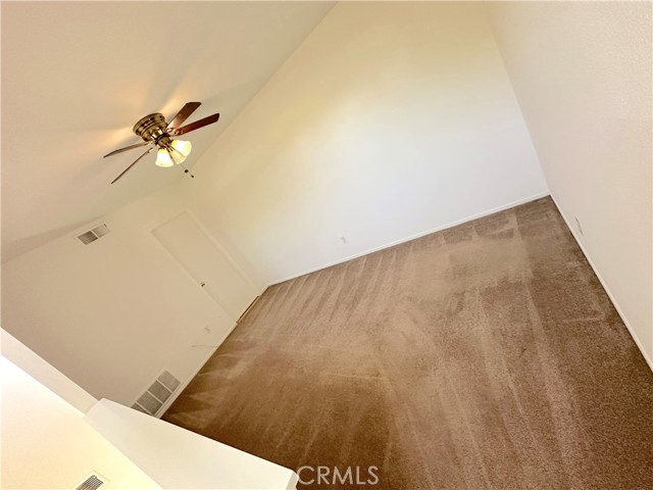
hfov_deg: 102.1
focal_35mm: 14
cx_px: 326
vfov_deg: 85.7
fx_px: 264
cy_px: 245
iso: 320
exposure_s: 1/120
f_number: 2.2
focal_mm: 2.22
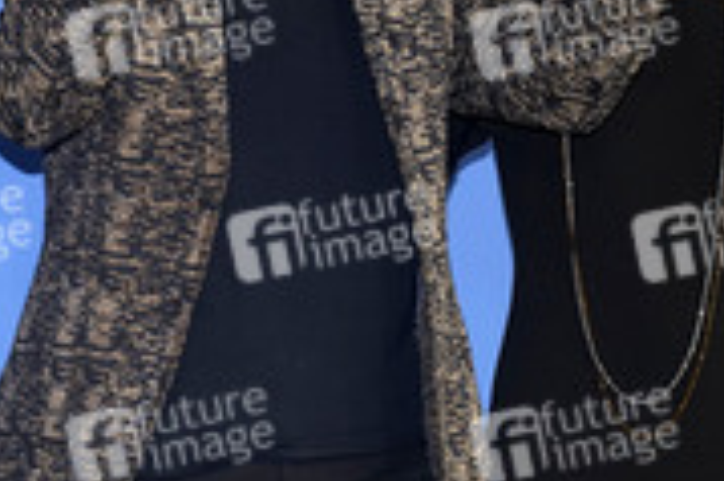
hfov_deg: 10.9
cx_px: 224
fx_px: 3797
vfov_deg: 7.2
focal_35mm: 189
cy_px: 133
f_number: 5.6
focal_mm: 75
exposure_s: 1/160
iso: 1600
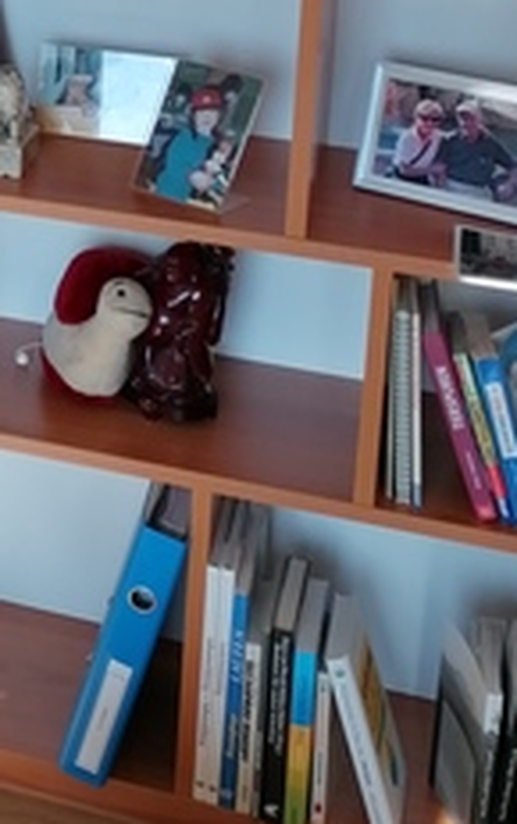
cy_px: -96
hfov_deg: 12.4
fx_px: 2135
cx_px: -456
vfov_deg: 20.7
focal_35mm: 95
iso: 50
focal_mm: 4.75
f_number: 1.8
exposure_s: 1/246
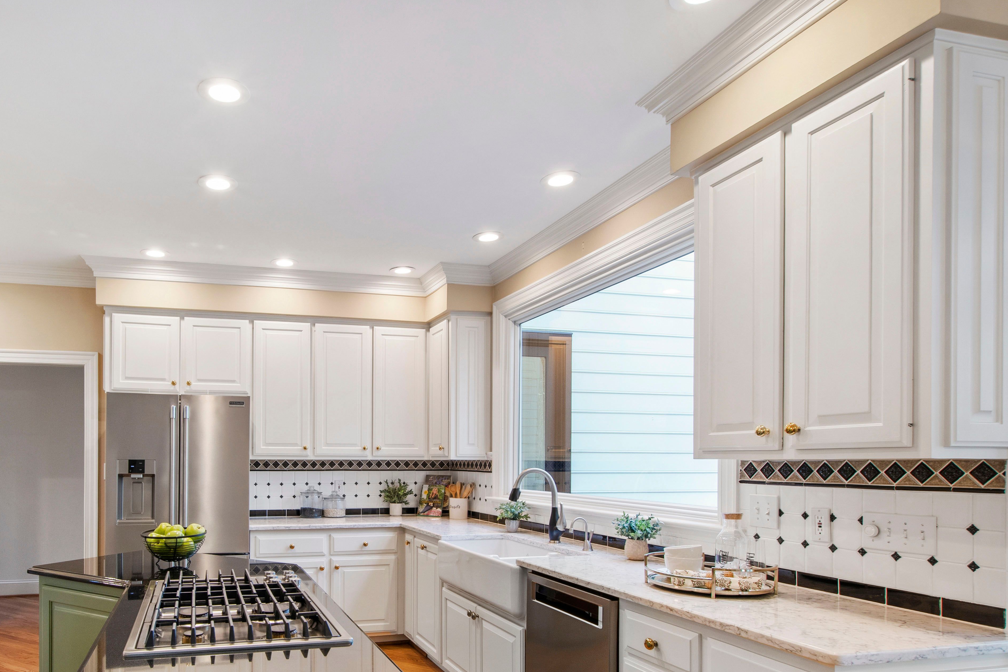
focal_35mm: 22
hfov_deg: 76.6
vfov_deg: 55.7
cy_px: 464
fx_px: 616
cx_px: 354
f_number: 8
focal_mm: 10
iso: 100
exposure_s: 1/2.5
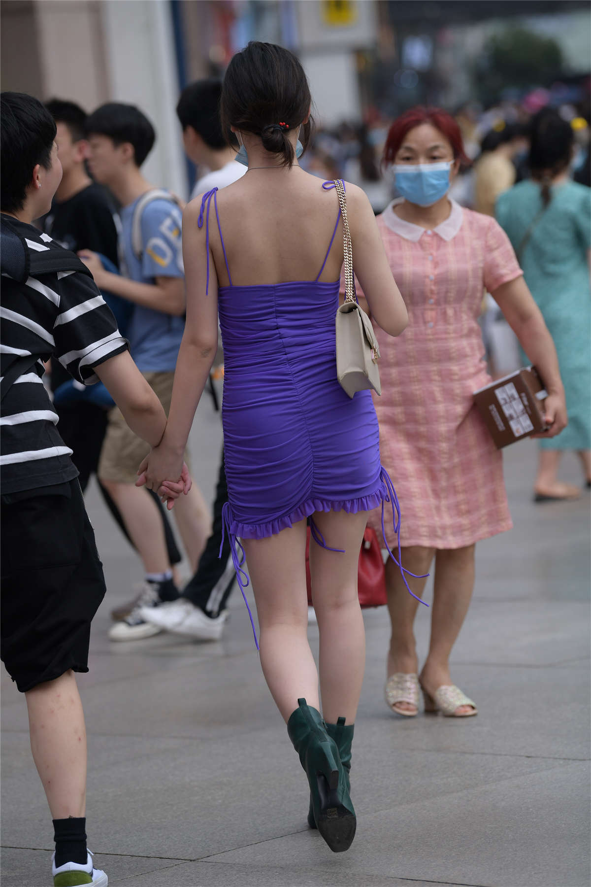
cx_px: 296
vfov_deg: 12.5
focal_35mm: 165
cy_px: 444
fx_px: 4063
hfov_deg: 8.3
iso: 320
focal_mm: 165
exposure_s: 1/800
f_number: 4
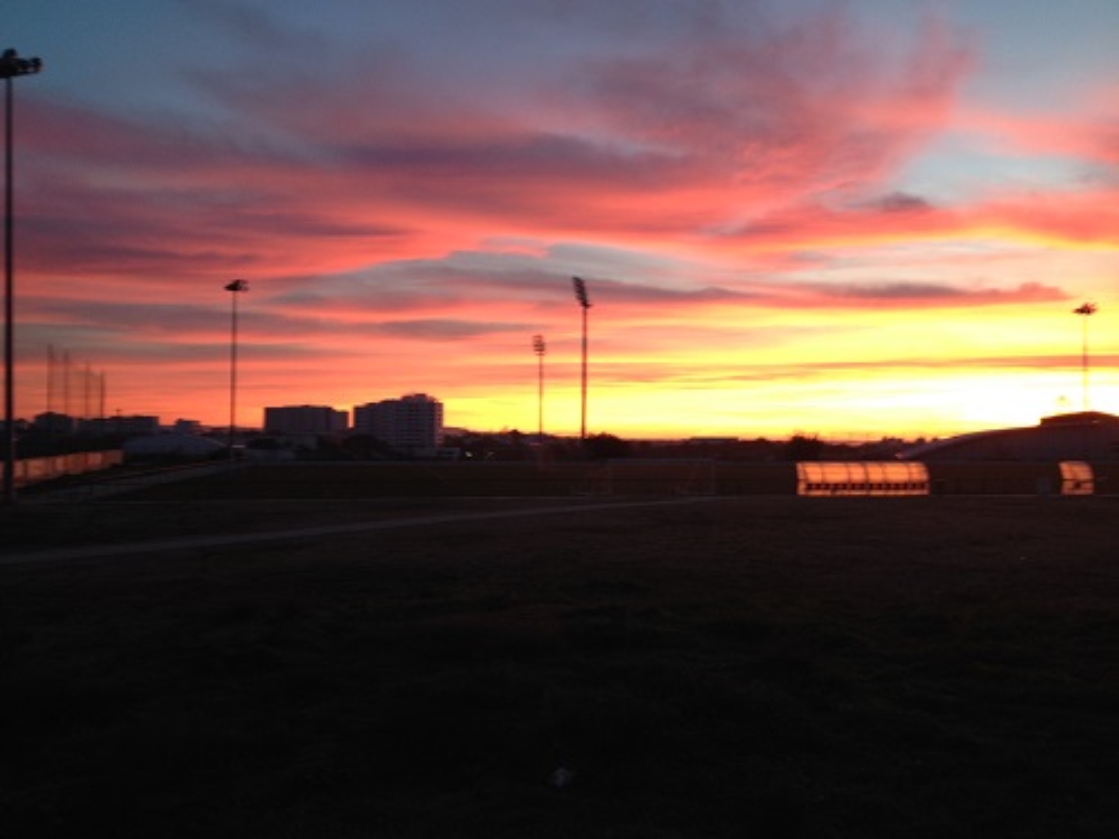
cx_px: 560
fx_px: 1131
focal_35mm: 35
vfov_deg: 40.7
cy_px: 420
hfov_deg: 52.6
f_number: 2.4
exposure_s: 1/20
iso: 50
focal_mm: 4.28
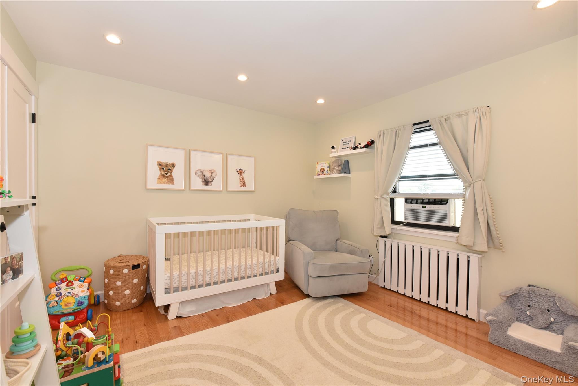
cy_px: 193
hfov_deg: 104.2
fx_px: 225
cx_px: 289
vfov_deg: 81.2
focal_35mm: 14
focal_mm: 14
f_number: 8
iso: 1600
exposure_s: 1/80
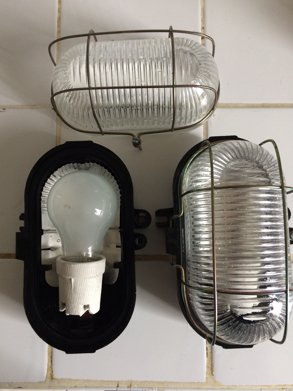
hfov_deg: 48.2
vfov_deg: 61.7
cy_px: 196
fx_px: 327
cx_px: 146
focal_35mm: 29
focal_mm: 4.15
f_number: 2.2
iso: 160
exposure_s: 1/33
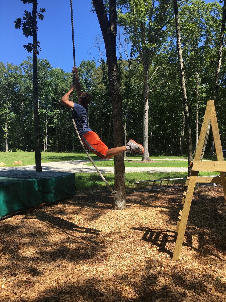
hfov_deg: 48.2
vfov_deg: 61.7
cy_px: 151
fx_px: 252
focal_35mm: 29
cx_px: 113
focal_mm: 4.15
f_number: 2.2
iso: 25
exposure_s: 1/785
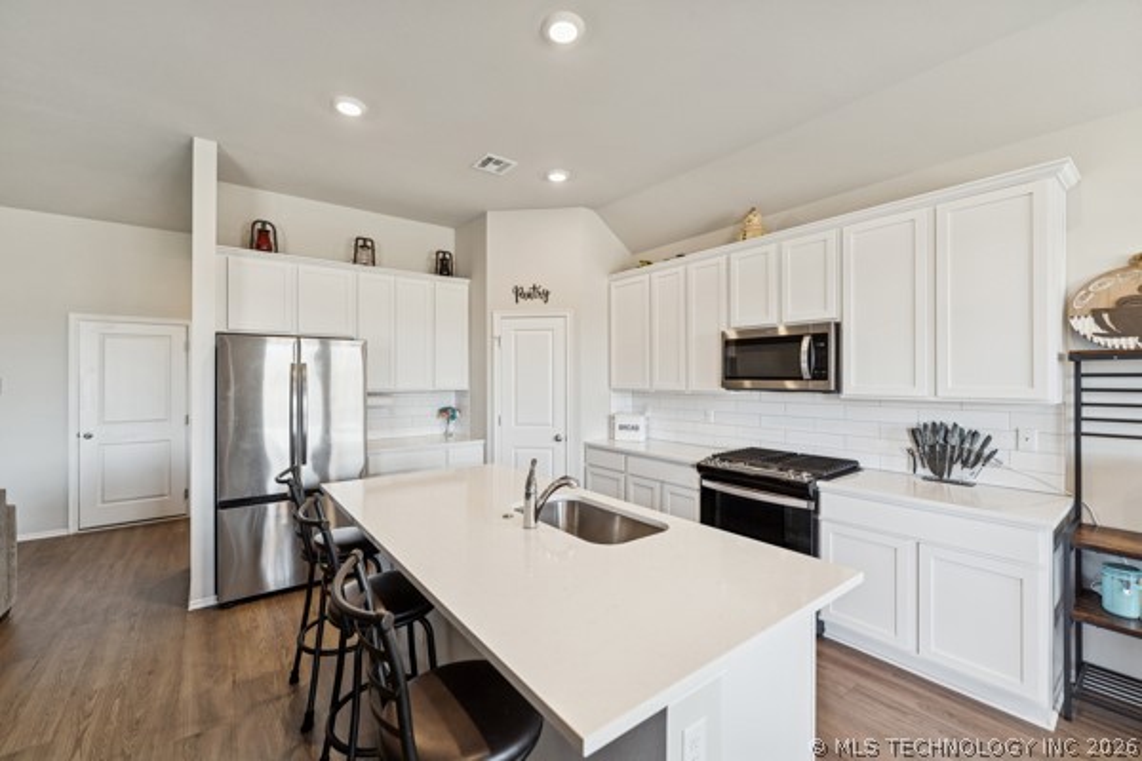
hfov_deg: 104.3
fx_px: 444
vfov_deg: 81.2
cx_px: 571
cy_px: 380
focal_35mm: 14
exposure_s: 1/400
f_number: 2.8
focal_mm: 14
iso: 400
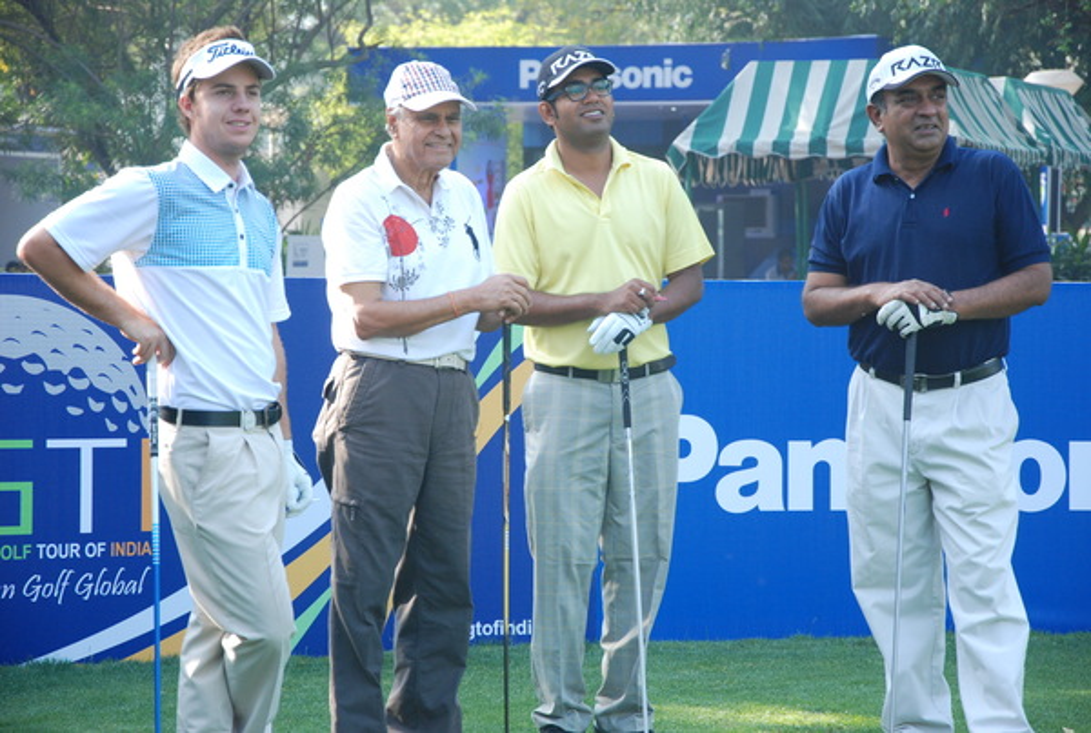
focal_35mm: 135
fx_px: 4100
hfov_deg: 15.2
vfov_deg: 10.2
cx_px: 546
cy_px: 366
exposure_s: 1/125
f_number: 6.3
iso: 400
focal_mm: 90
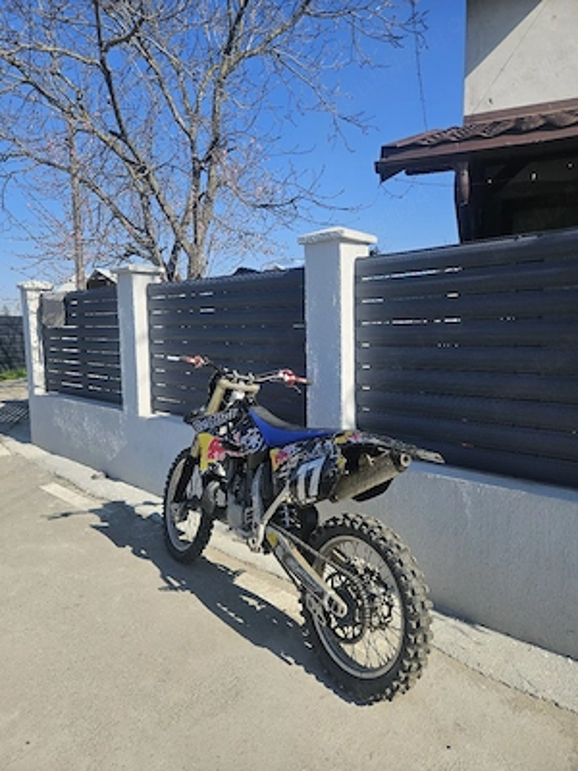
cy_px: 386
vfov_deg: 73.9
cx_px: 289
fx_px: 512
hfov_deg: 58.9
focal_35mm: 23
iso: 25
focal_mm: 5.4
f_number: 1.8
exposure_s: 1/1667
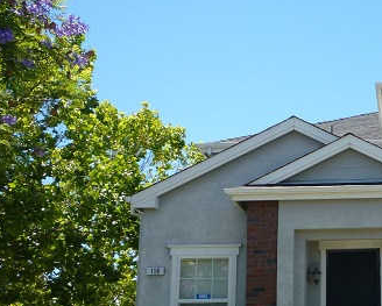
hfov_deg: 25.3
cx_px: 434
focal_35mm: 69
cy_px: 178
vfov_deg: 22.2
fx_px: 781
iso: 80
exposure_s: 1/500
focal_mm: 5.2
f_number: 3.3
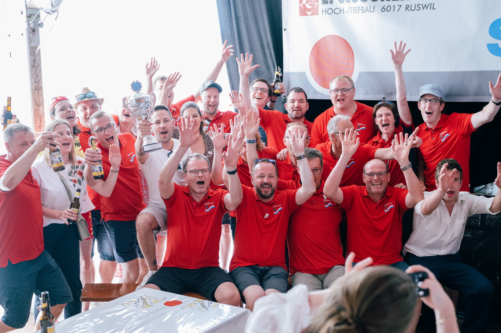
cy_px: 166
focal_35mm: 50
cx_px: 250
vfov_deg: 27.0
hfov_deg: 39.6
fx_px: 695
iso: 4000
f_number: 4
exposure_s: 1/250
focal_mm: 50
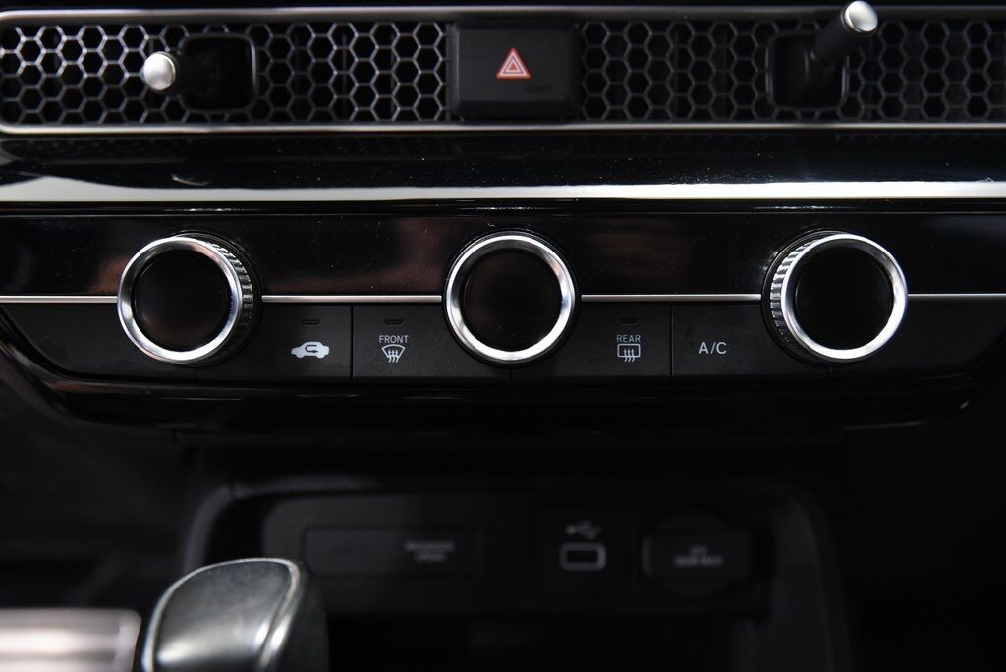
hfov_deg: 43.6
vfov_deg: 29.9
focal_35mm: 45
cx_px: 503
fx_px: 1258
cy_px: 336
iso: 3200
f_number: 4
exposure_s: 1/15
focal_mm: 45
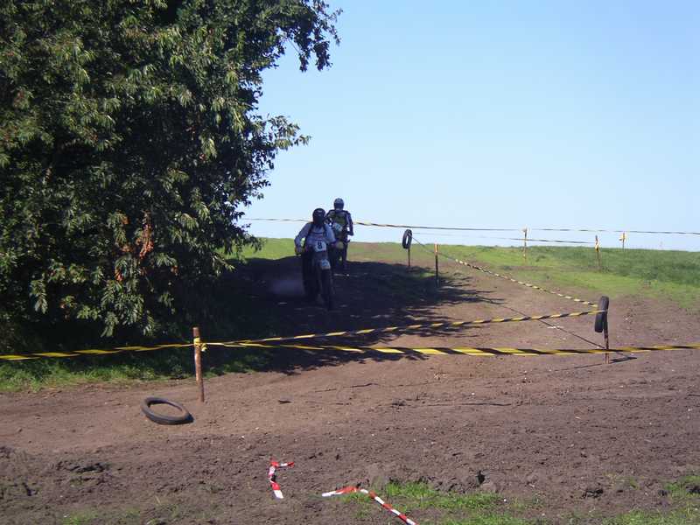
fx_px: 1921
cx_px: 350
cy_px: 262
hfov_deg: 20.7
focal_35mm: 95
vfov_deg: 15.6
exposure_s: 1/500
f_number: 3.8
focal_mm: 14.7
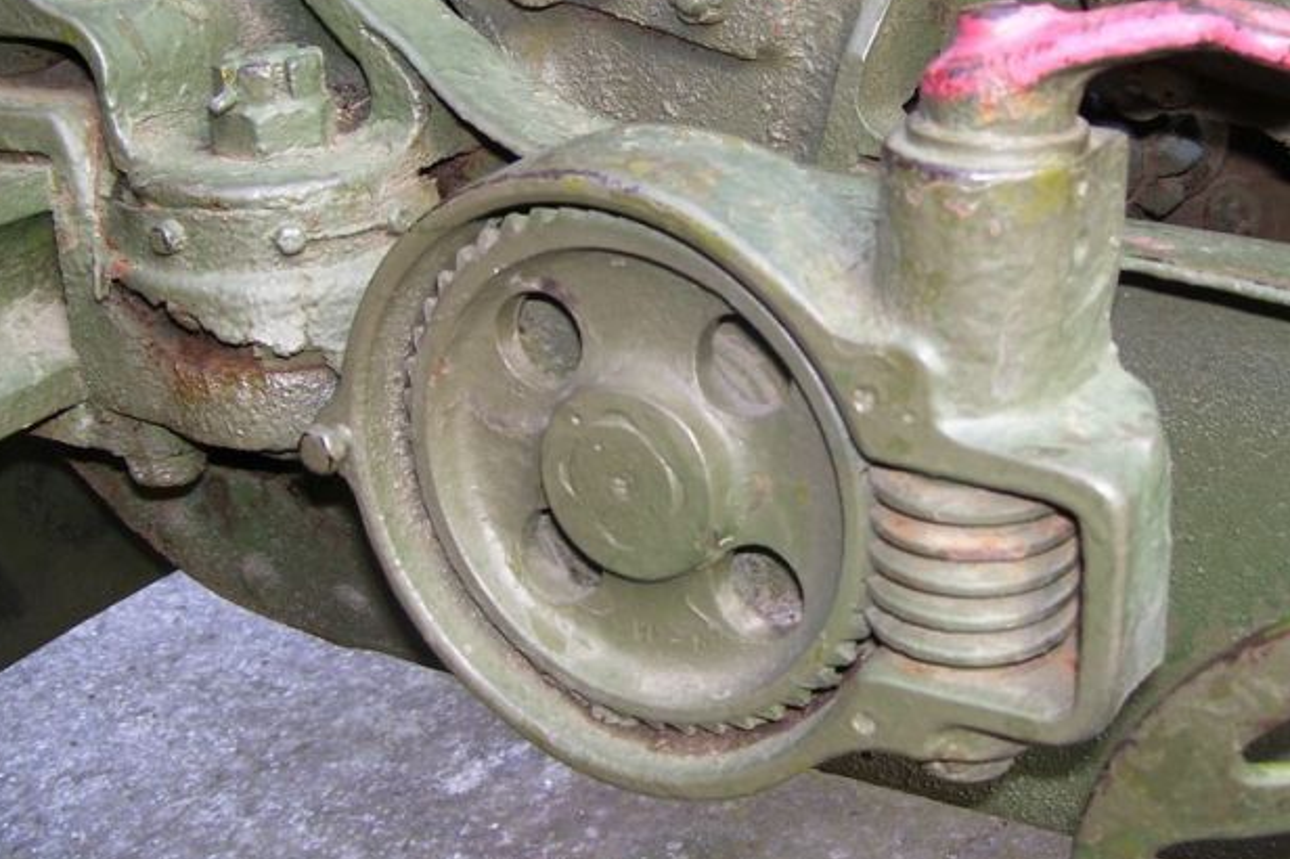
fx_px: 1791
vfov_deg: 26.9
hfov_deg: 39.4
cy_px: 329
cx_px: 789
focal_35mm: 50
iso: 80
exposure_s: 1/60
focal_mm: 6
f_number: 2.7
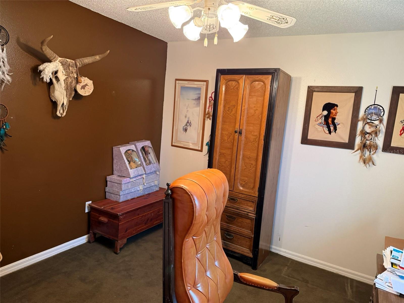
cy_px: 152
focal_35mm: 24
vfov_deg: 56.8
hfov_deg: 71.6
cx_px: 202
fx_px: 280
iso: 320
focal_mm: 6.76
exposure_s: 1/60
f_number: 1.78
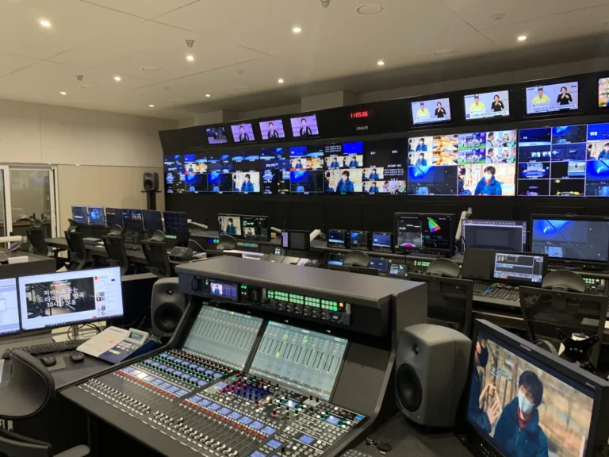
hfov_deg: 67.3
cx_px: 304
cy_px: 228
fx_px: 457
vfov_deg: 53.1
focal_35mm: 26
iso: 250
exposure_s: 1/40
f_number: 1.8
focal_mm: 4.25
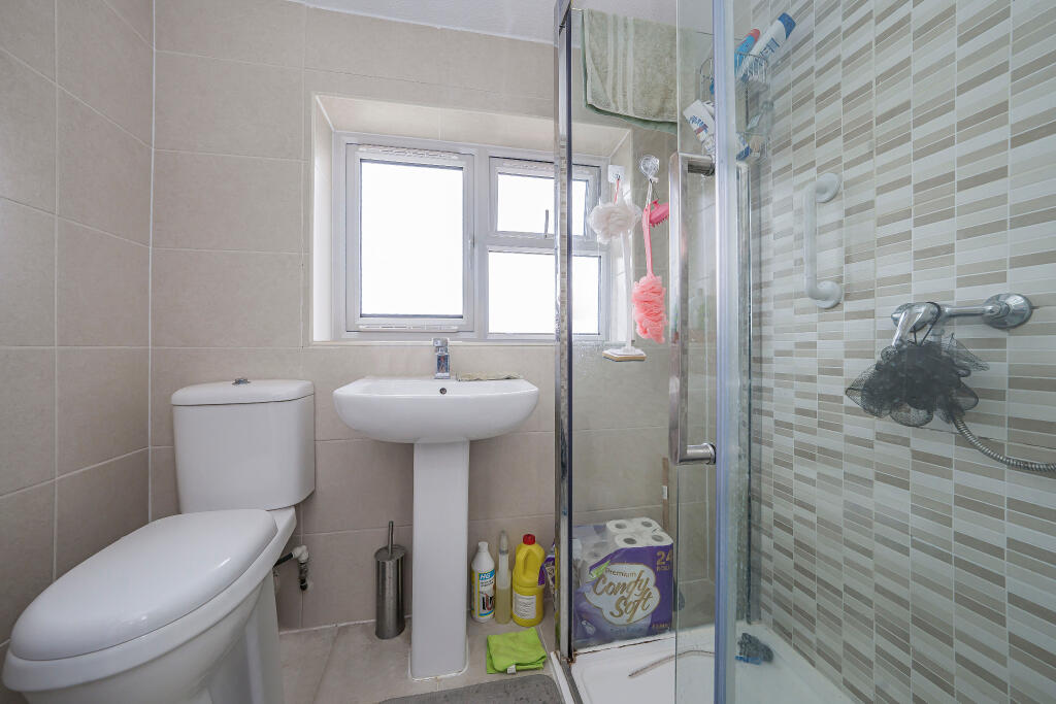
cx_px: 528
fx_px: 352
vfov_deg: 90.0
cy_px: 352
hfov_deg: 112.6
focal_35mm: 12
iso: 320
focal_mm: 12
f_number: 9
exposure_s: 1/100
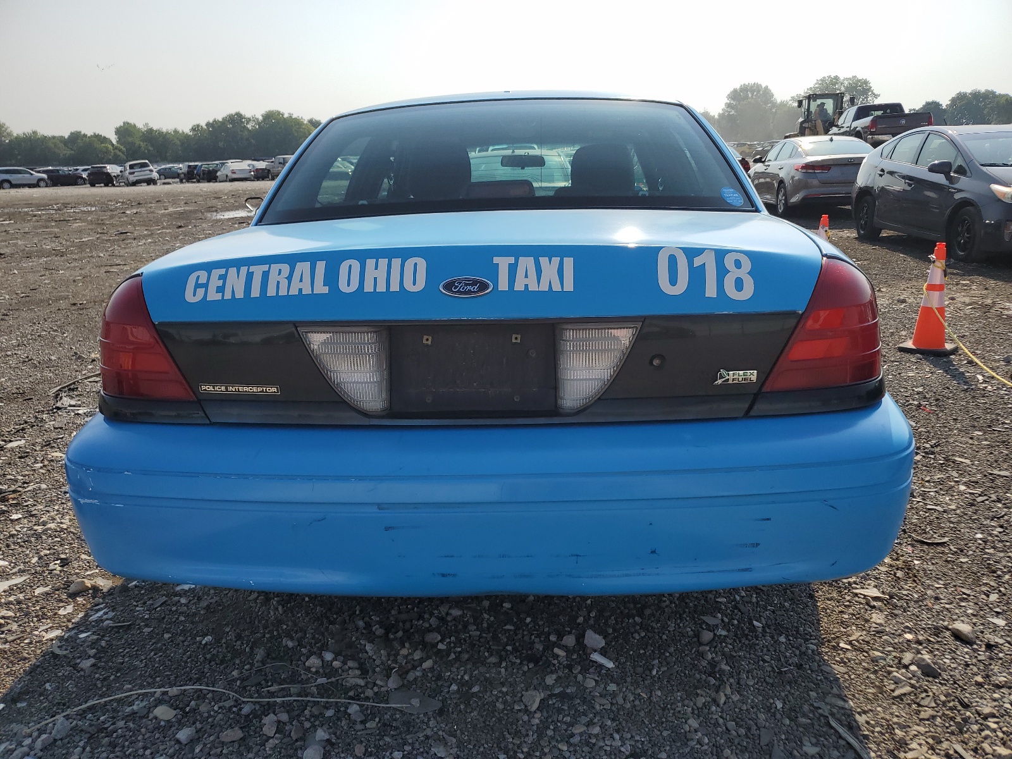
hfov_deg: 67.3
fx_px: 760
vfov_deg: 53.1
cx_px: 506
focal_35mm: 26
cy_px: 380
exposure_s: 1/5000
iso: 50
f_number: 1.5
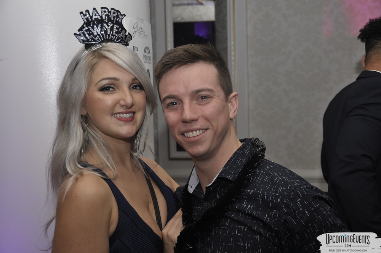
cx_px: 190
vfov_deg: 26.4
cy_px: 126
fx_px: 539
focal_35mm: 51
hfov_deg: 38.9
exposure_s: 1/60
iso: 400
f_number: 5
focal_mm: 34
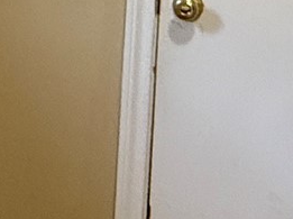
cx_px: -165
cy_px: -102
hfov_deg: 16.2
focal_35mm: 110
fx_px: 930
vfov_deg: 12.8
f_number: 2.2
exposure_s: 1/60
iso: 400
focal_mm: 2.22
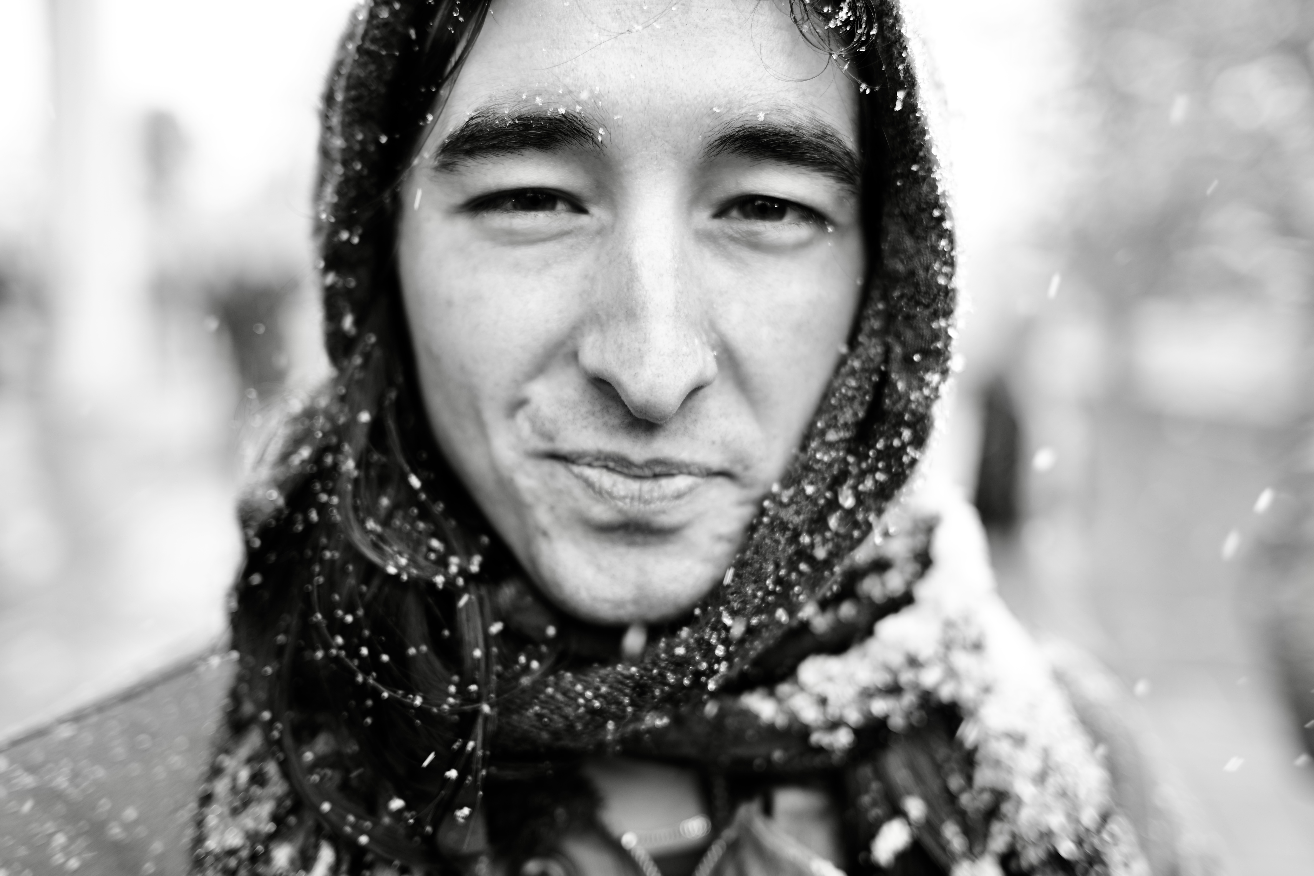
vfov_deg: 33.4
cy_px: 438
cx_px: 657
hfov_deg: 48.5
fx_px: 1460
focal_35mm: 40
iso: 100
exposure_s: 1/320
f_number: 2
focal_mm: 40
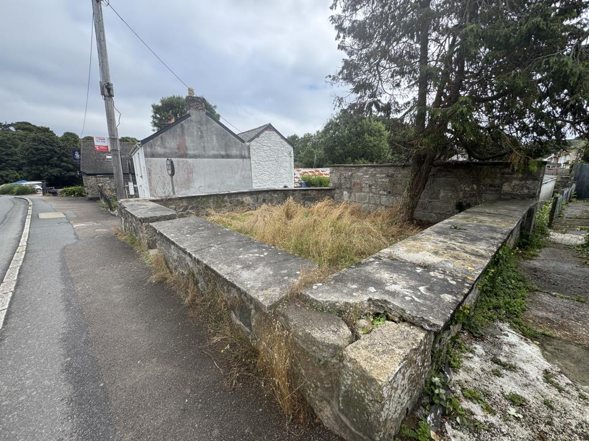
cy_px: 220
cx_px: 294
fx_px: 238
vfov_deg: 85.7
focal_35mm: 14
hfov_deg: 102.1
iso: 50
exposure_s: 1/944
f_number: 2.2
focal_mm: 2.22
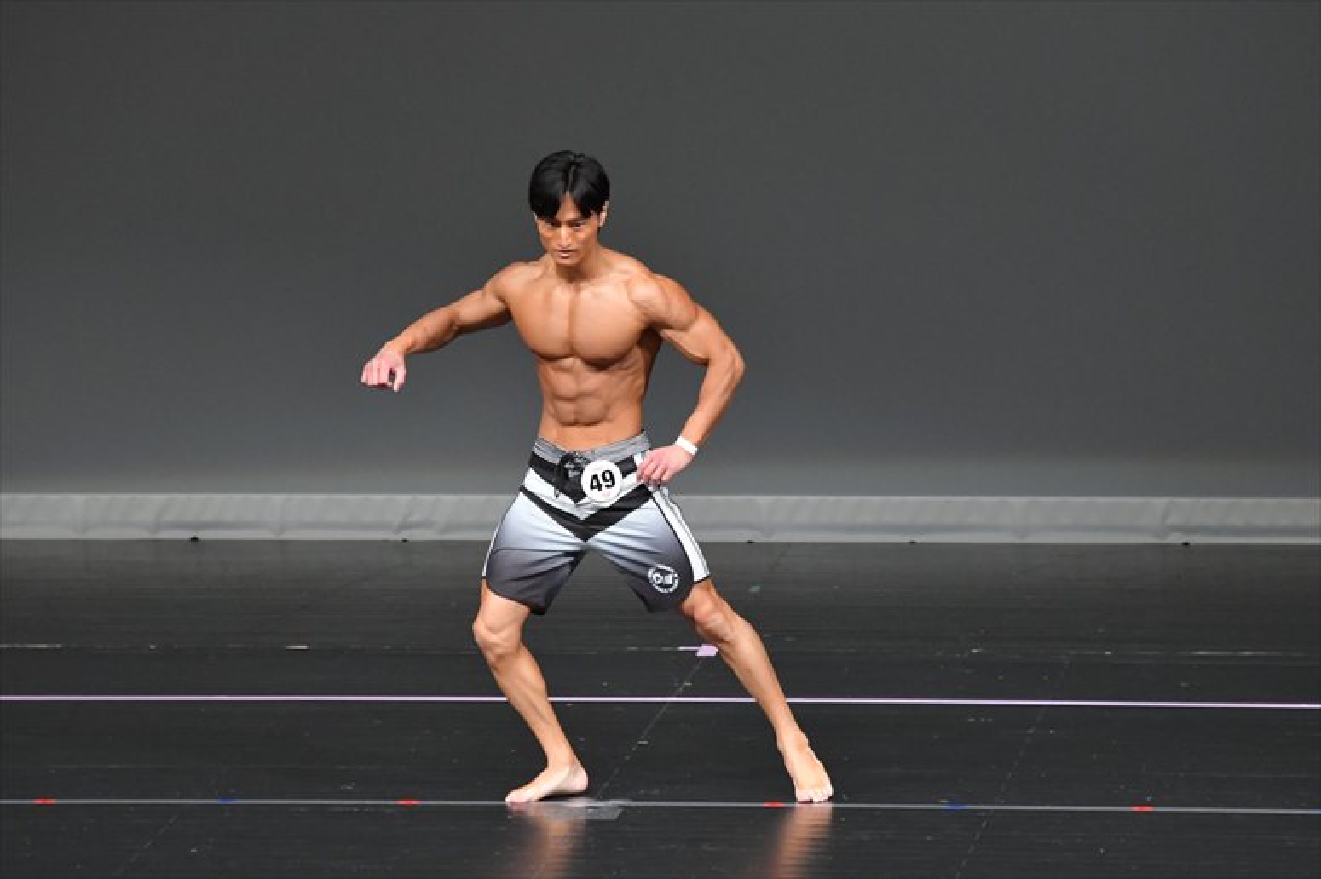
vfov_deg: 4.4
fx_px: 11553
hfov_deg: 6.5
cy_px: 440
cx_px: 660
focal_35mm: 315
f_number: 5.6
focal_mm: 210
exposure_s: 1/400
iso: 4000
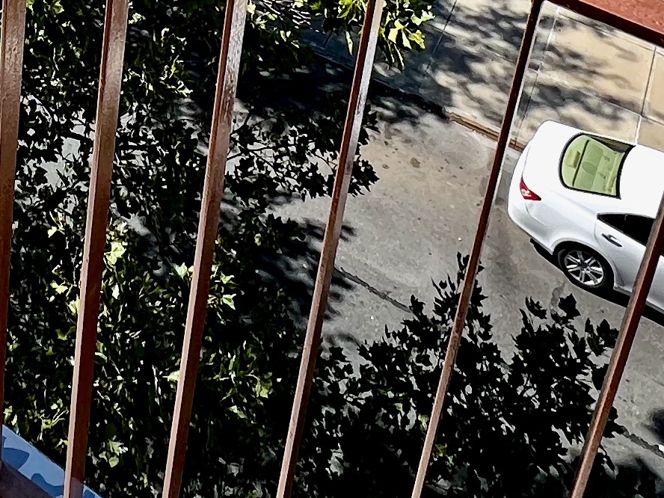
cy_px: -500
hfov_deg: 30.7
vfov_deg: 17.6
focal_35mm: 59
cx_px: 25
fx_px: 1132
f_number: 1.8
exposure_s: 1/539
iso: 32
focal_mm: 1.57
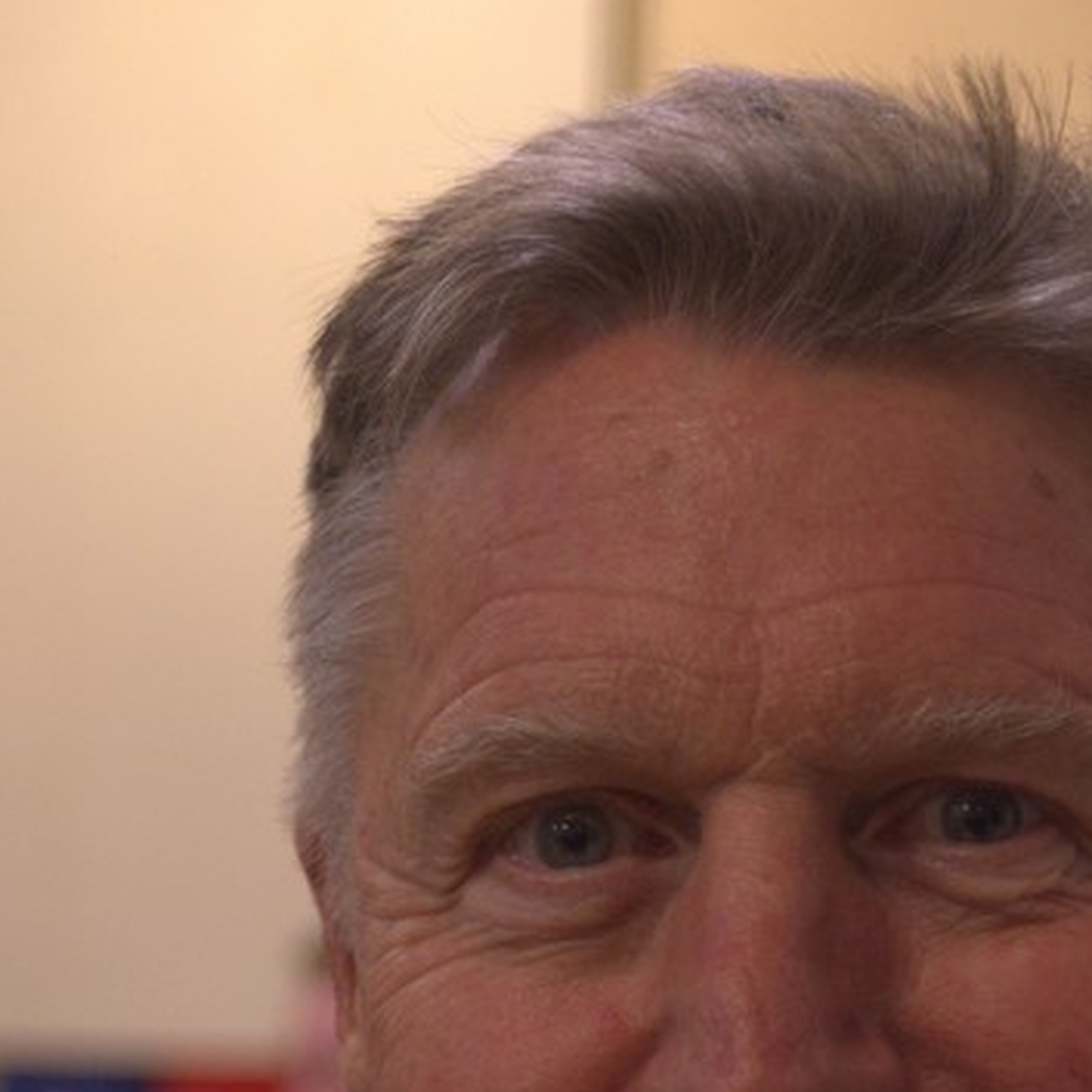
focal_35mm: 161
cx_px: 662
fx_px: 5746
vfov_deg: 10.8
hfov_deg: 10.9
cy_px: 1033
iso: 1600
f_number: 5
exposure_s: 1/125
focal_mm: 62
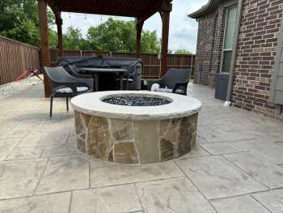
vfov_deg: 56.9
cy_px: 106
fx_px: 196
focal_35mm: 24
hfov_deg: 71.6
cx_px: 142
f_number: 1.8
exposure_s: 1/1812
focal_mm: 6.9
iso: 80
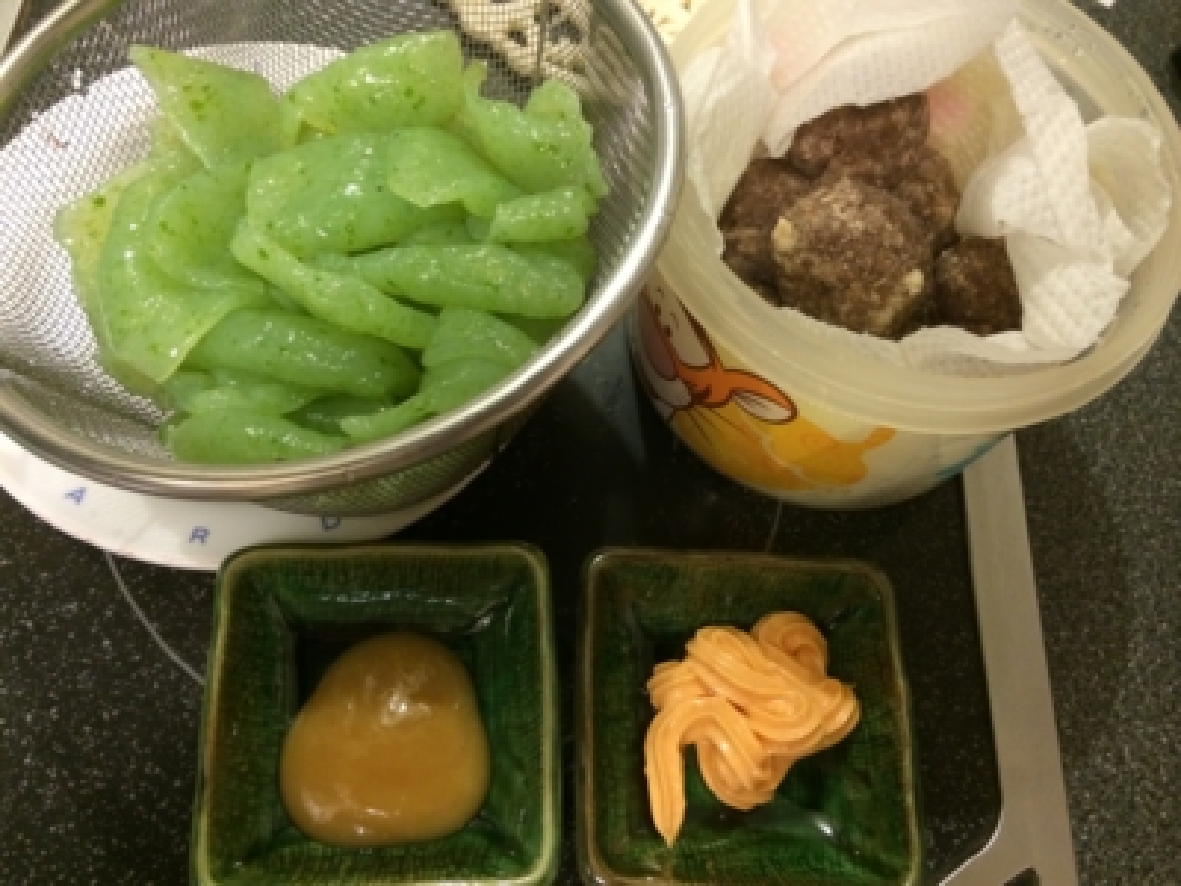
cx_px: 590
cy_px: 443
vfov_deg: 46.8
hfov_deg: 60.0
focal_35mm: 30
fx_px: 1024
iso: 320
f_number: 2.2
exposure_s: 1/24
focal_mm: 4.12
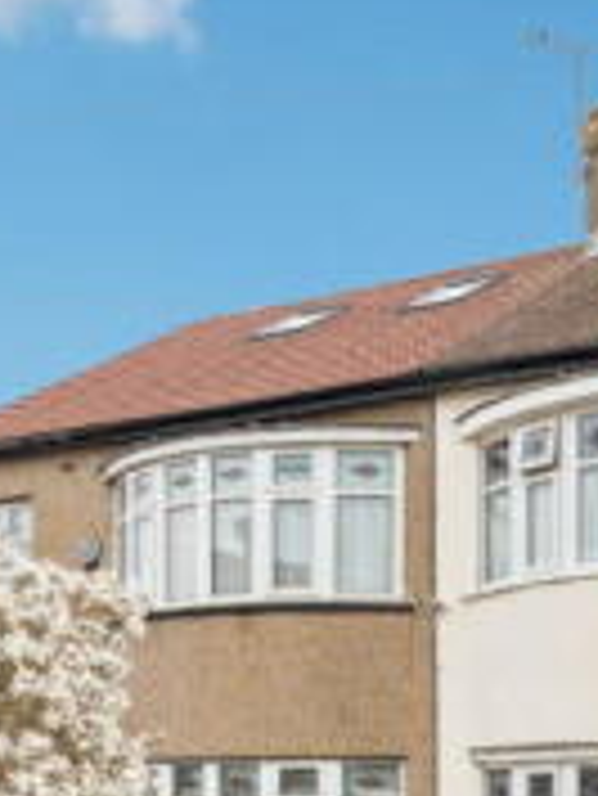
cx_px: 695
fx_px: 1311
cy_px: 857
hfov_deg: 23.7
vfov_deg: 30.5
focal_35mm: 57
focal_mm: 16
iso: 320
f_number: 9
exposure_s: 1/400
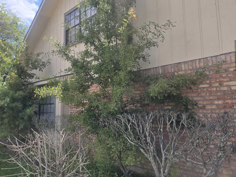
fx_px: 218
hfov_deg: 55.8
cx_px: 83
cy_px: 86
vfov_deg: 44.2
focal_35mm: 32
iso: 12
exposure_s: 1/744
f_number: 1.7
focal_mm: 6.3
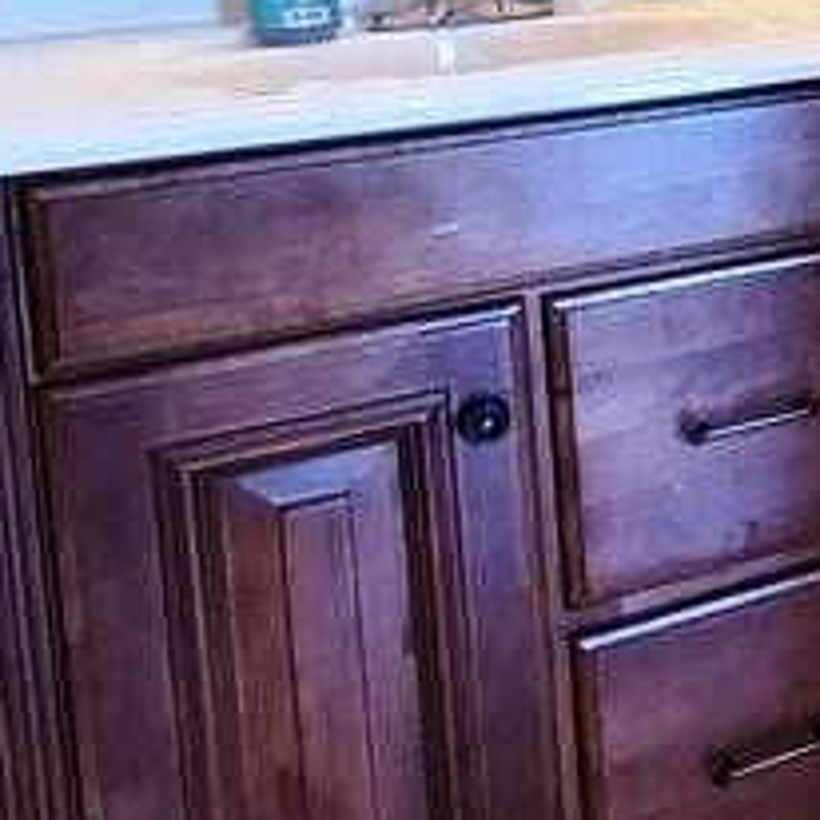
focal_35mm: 57
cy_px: -84
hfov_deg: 19.2
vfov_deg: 27.5
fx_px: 1528
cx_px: 1604
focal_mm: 2.2
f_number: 2.2
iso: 200
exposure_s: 1/60
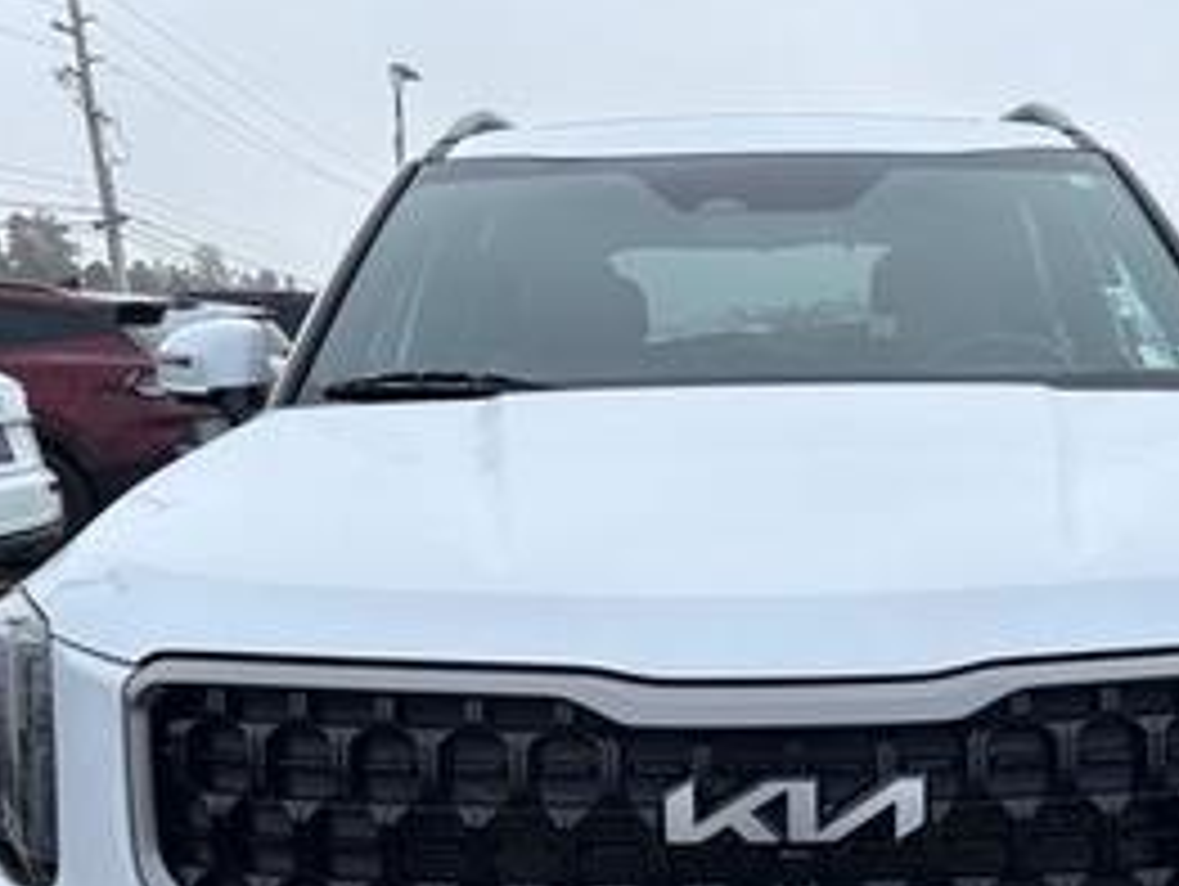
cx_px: 765
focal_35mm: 50
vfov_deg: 28.3
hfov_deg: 37.8
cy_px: 751
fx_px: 1705
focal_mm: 5.96
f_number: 1.6
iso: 50
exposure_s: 1/2639
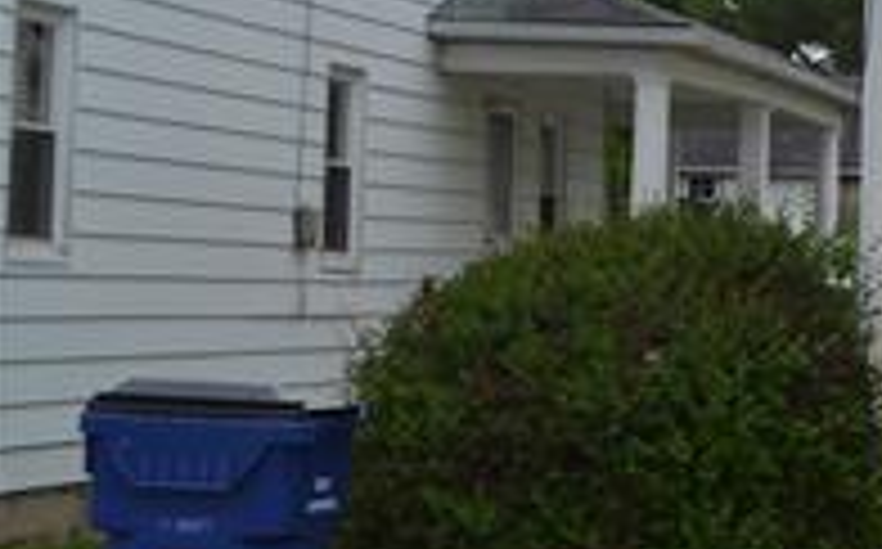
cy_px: -32
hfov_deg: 13.8
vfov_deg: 9.6
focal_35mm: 135
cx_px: 1611
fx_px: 3241
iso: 100
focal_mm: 24
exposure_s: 1/200
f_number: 7.1
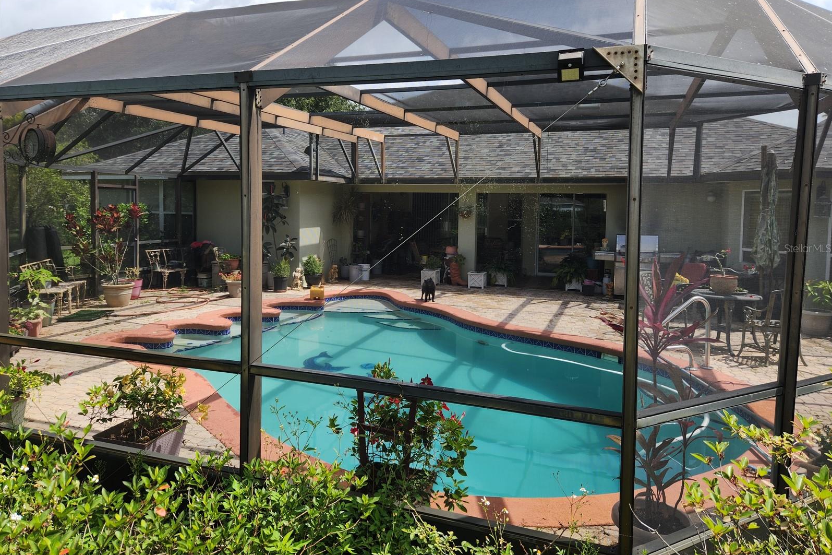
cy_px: 248
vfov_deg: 53.0
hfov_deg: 73.7
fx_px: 555
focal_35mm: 24
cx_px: 416
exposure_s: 1/927
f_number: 1.8
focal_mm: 5.4
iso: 20
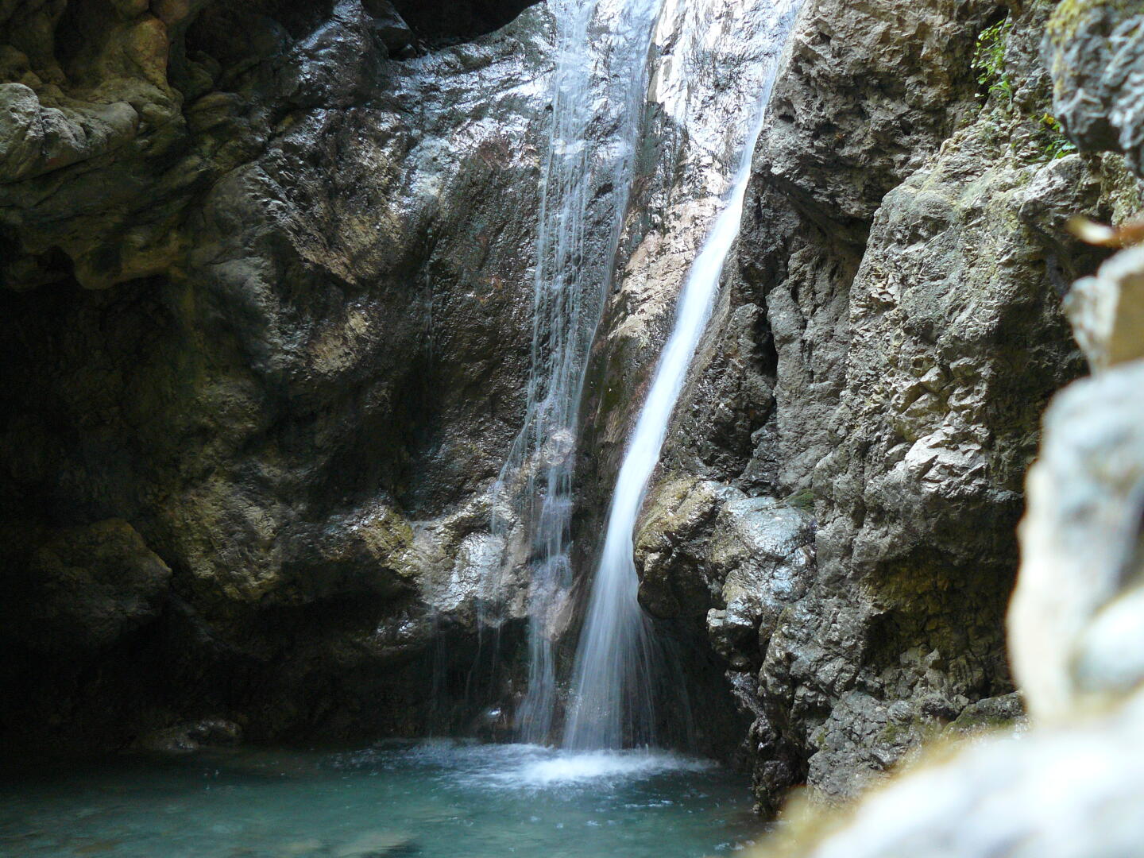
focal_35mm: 36
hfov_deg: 51.4
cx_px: 572
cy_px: 429
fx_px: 1190
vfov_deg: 39.7
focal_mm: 6
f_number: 2.8
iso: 200
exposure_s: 1/5
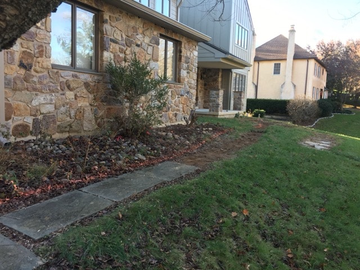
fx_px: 302
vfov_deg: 48.2
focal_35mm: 29
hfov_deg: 61.7
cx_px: 180
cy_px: 135
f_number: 2.2
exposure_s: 1/120
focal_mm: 4.15
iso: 40
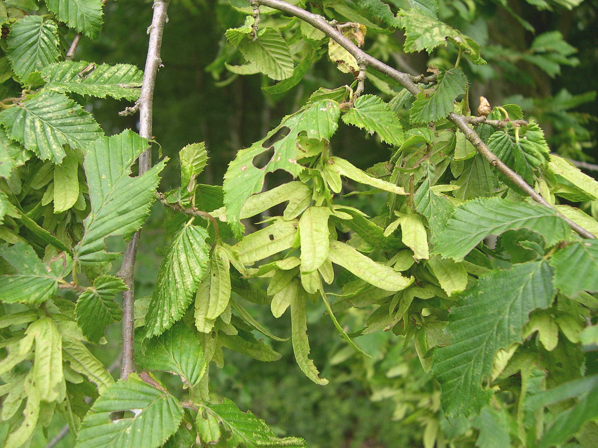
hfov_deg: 49.0
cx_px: 299
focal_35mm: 38
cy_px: 224
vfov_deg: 37.7
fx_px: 656
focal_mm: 8
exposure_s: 1/104
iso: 100
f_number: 2.8
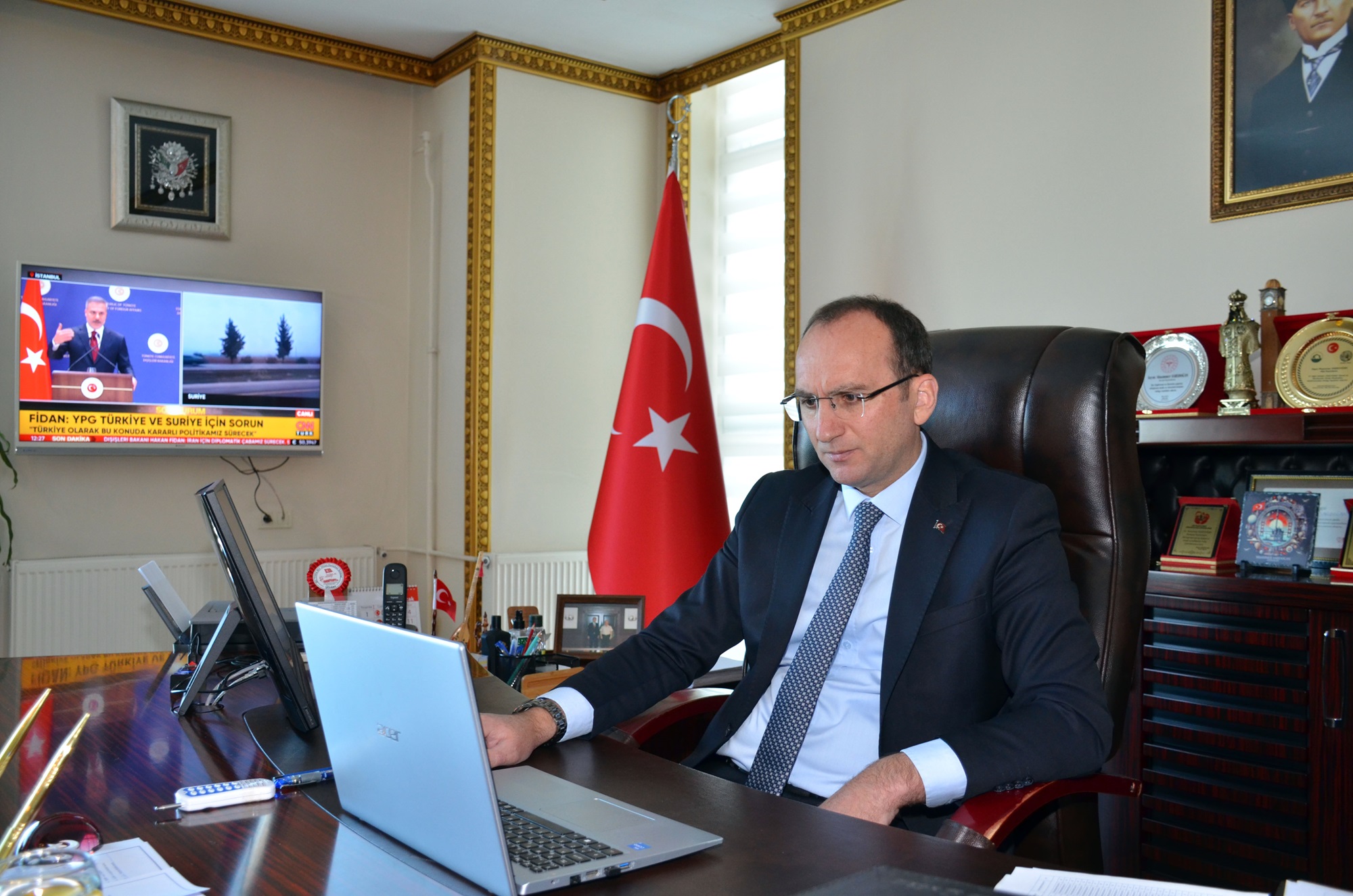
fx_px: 1237
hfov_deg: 57.3
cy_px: 448
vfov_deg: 39.8
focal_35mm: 33
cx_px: 676
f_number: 4
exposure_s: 1/60
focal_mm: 22
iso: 720
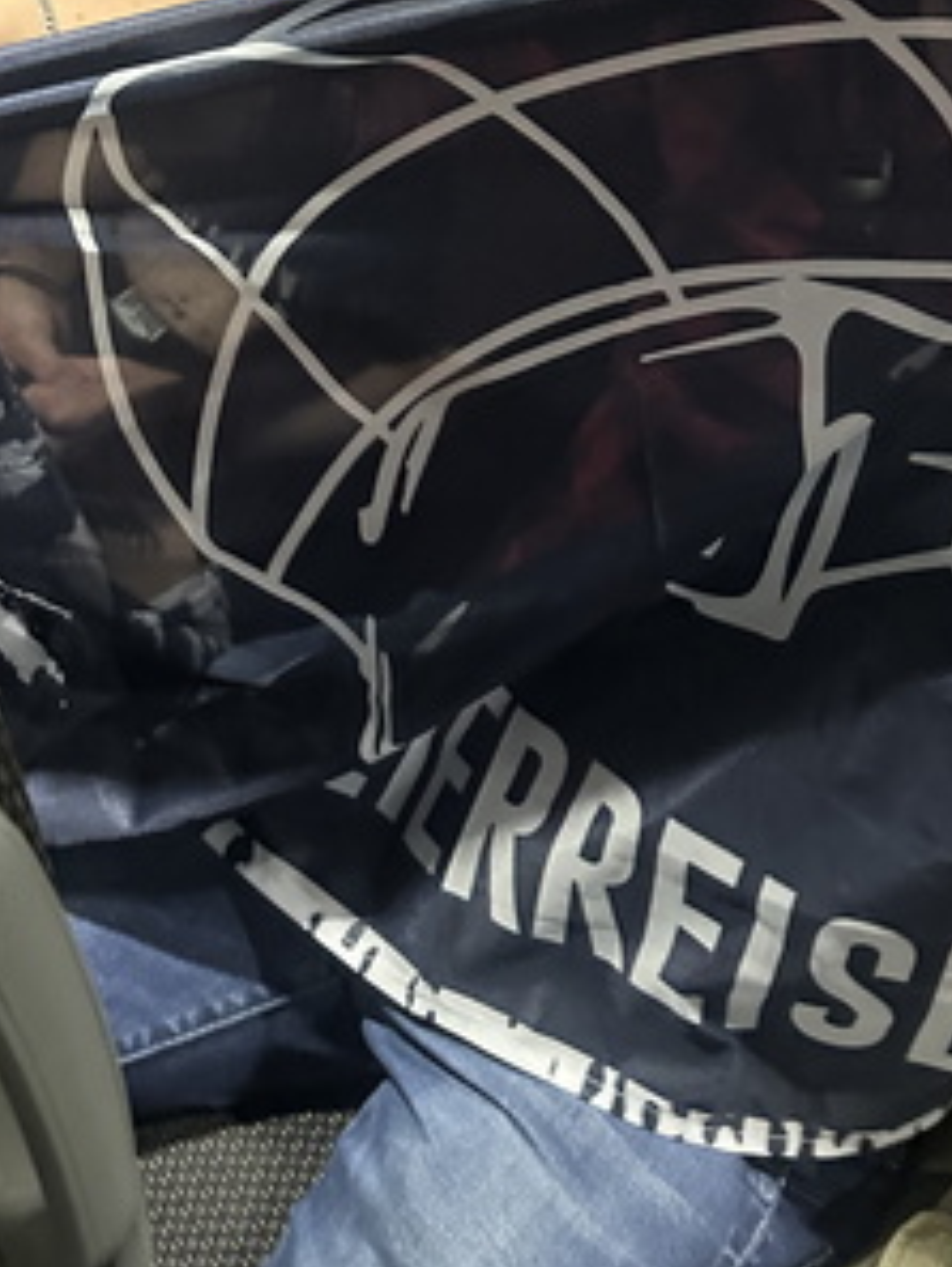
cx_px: 694
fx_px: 1759
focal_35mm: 48
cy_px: 119
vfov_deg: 37.0
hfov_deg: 29.9
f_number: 1.78
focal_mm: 6.86
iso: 1600
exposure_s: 1/29
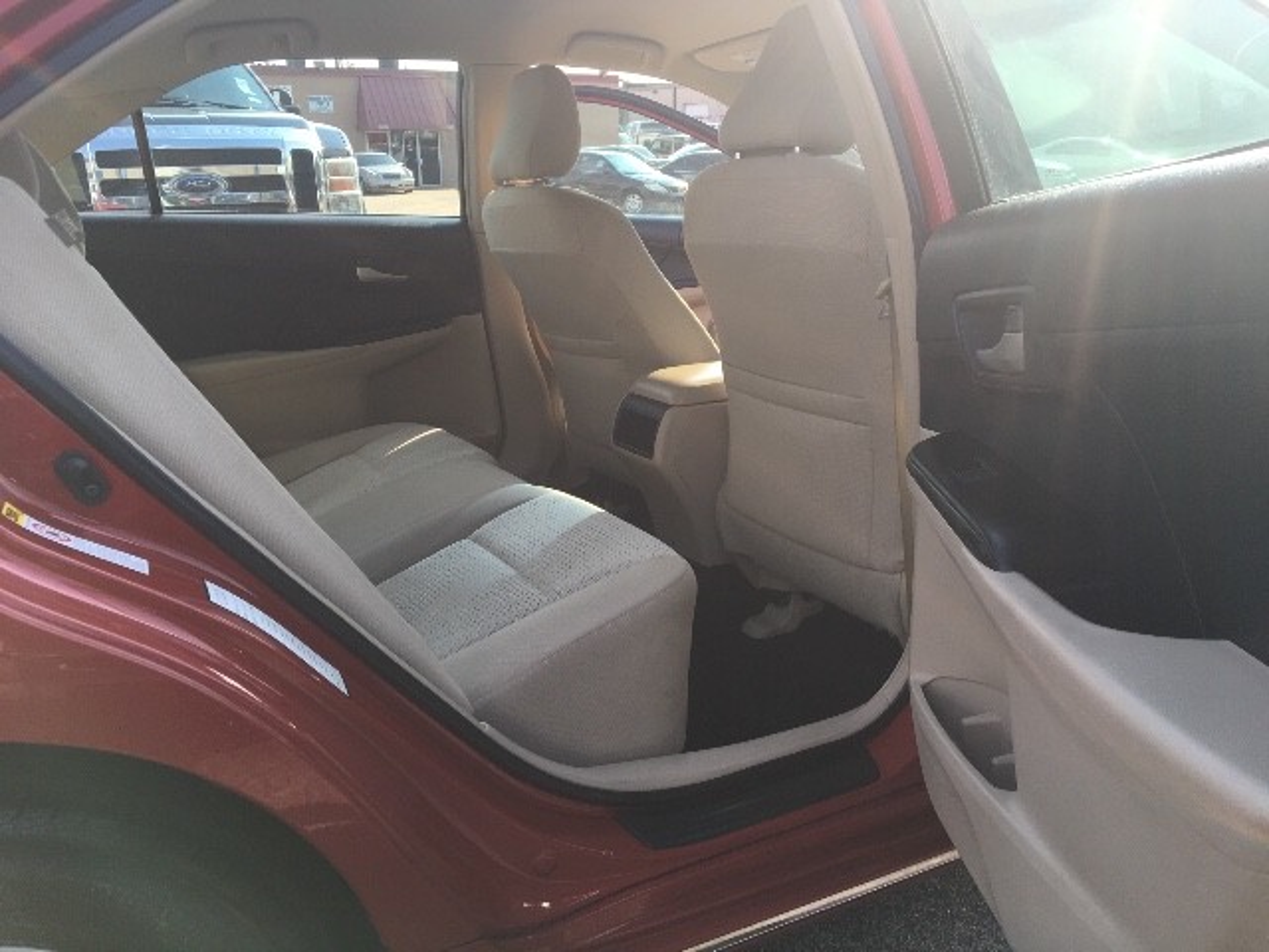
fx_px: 1063
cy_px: 476
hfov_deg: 61.7
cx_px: 634
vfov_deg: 48.2
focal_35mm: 29
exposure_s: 1/439
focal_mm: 4.15
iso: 25
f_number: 2.2
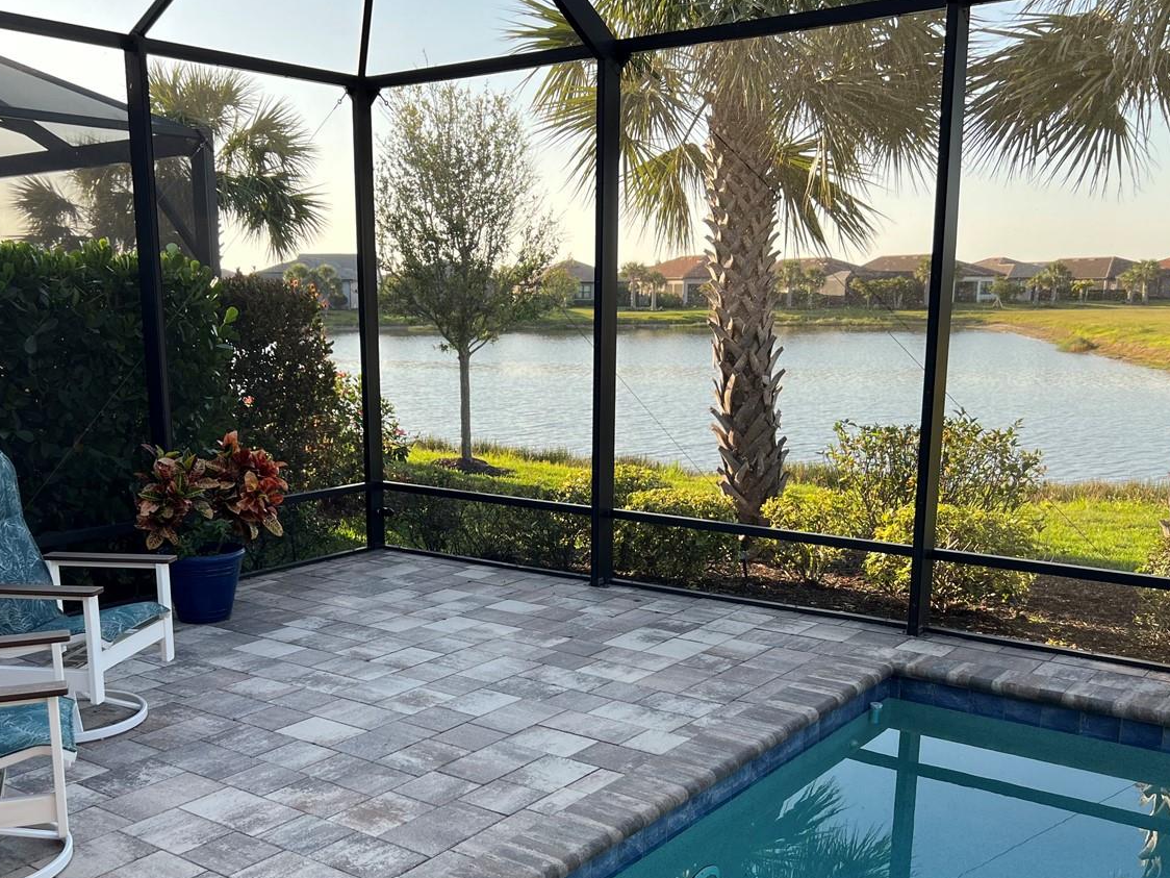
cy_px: 569
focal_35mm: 37
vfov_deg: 38.3
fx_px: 1251
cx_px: 483
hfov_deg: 49.9
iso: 50
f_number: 1.5
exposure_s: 1/531
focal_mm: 5.7
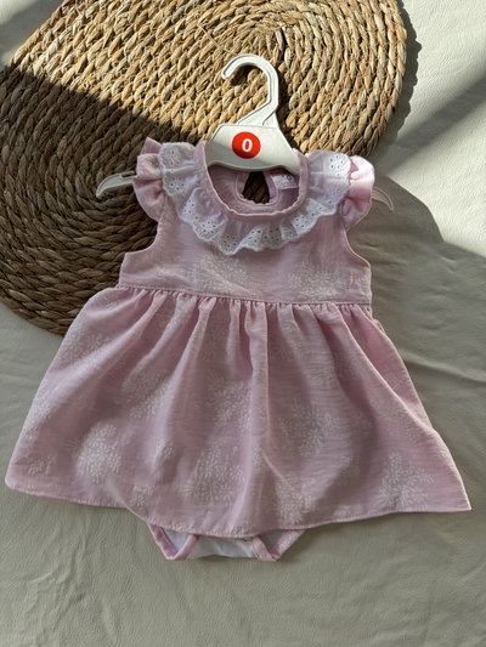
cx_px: 243
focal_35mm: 24
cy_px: 324
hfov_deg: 56.8
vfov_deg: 71.6
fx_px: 449
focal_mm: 6.76
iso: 80
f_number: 1.78
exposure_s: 1/1010
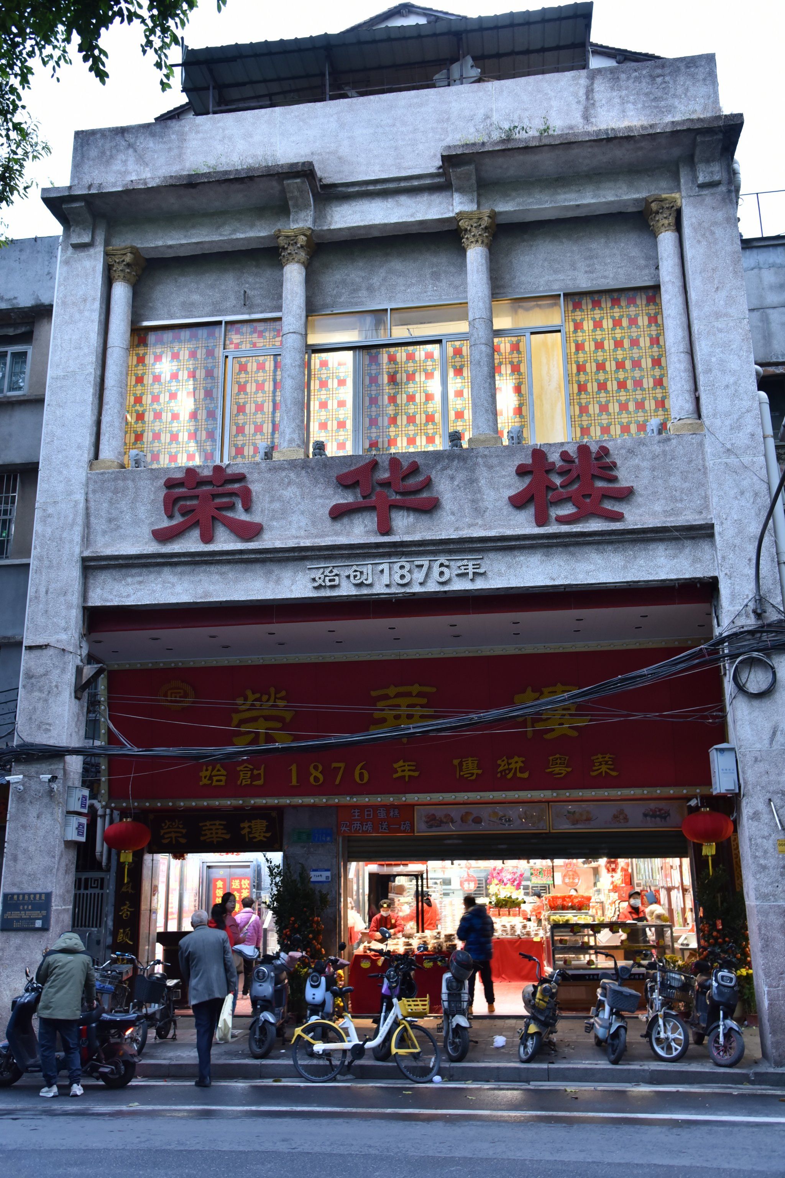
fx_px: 1014
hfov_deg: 42.3
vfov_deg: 60.3
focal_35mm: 31
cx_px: 392
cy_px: 589
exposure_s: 1/15
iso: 500
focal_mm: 31
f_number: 5
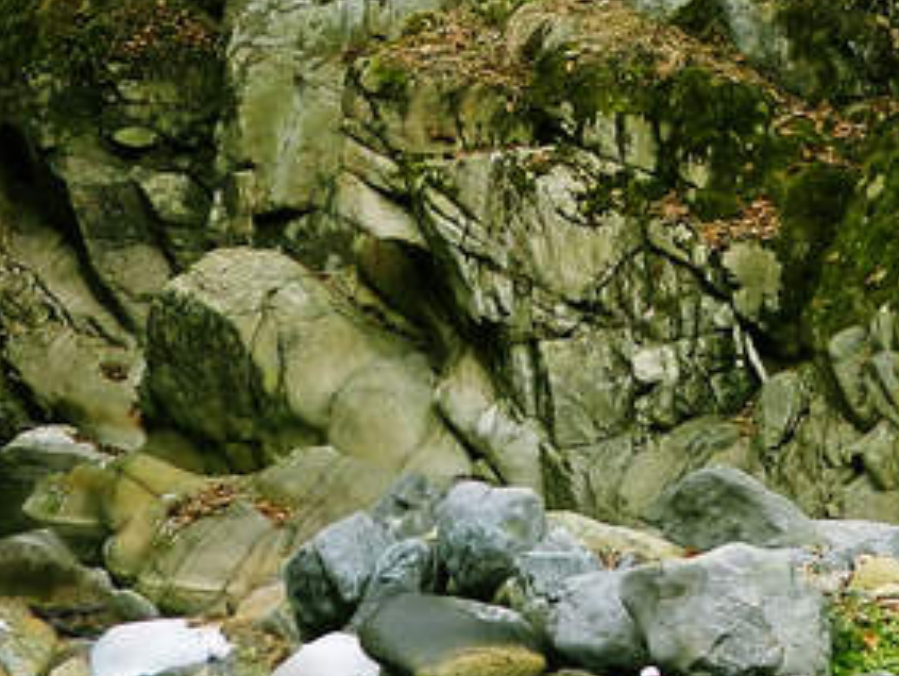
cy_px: 0
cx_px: 443
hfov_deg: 15.9
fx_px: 3223
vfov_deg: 11.8
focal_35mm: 124
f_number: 3.1
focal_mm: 4.5
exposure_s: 1/60
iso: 80
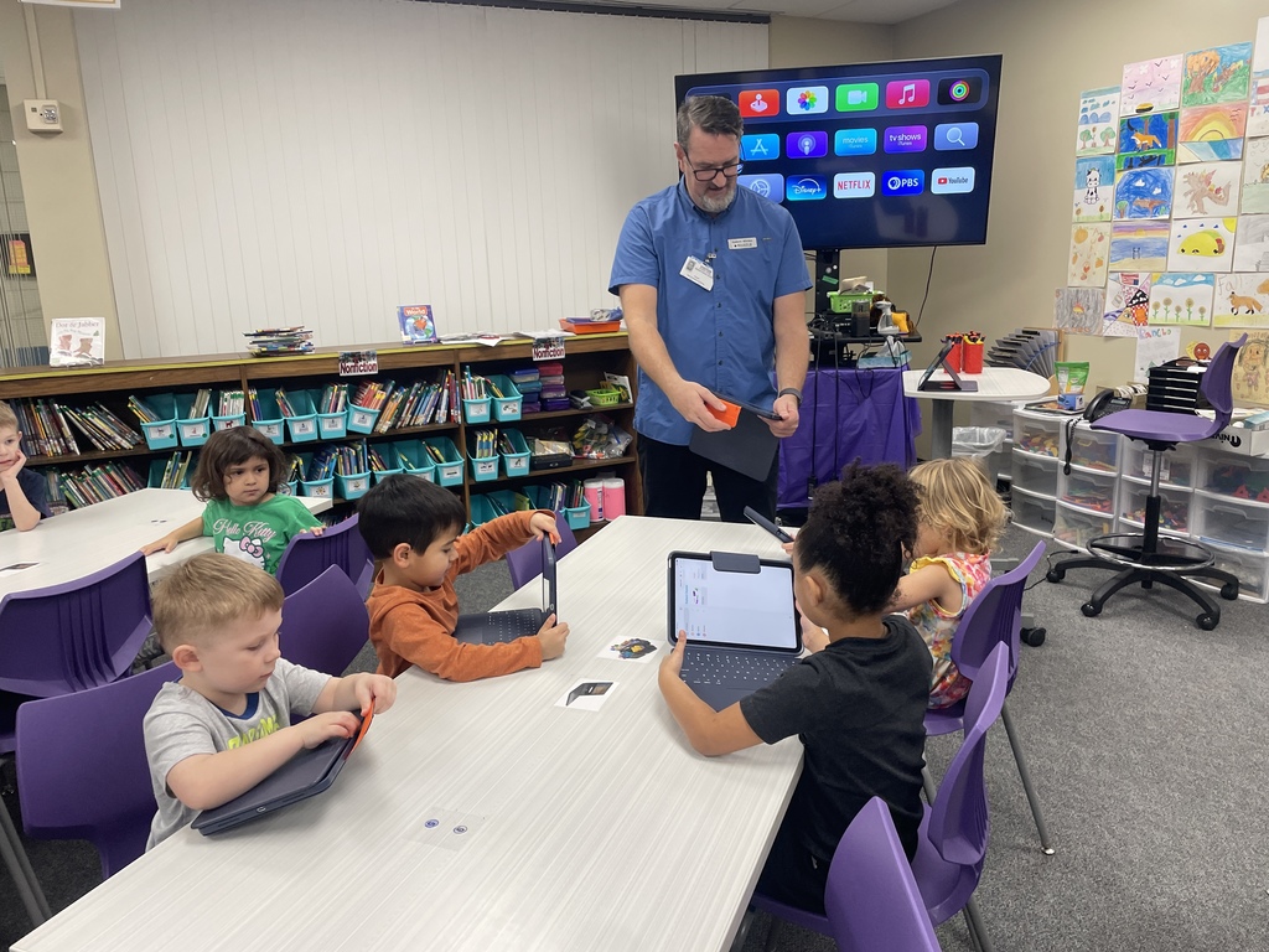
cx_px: 634
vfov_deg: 53.1
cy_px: 476
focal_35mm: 26
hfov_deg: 67.3
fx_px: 953
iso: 125
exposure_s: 1/121
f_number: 1.6
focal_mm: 4.2
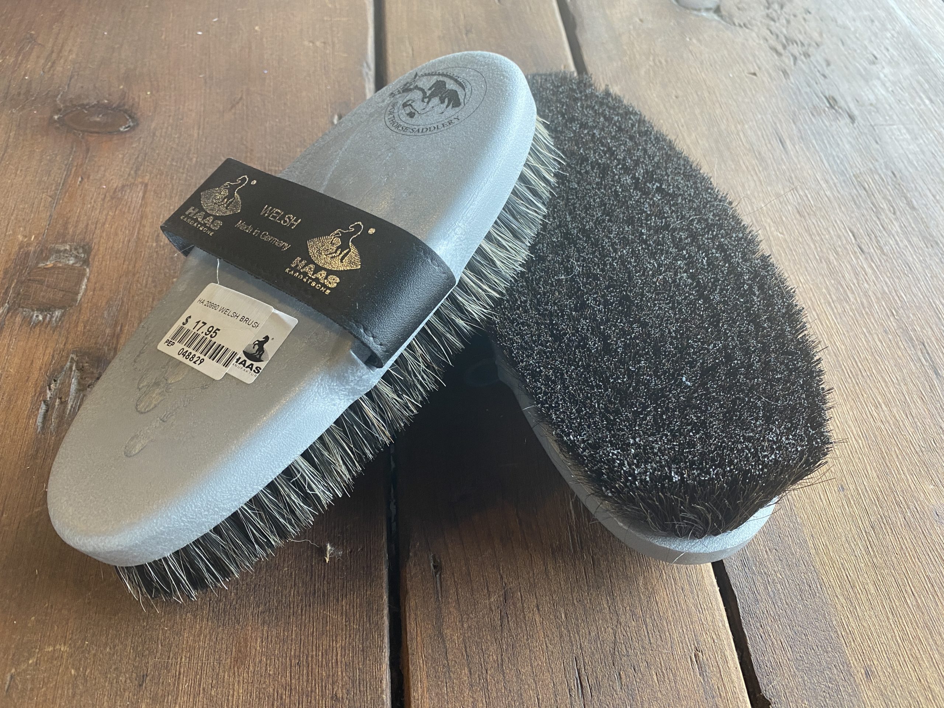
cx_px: 472
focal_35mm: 26
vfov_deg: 53.1
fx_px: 709
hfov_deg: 67.3
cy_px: 354
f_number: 1.8
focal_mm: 4.25
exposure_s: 1/60
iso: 125
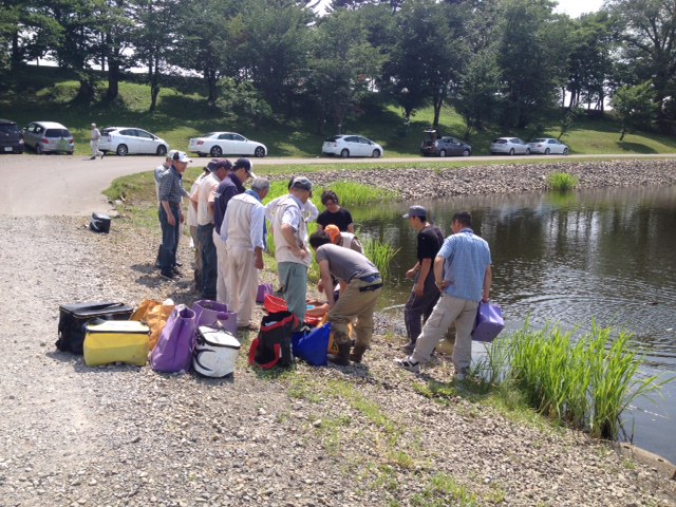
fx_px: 683
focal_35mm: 35
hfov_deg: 52.6
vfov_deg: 40.7
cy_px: 254
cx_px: 338
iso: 50
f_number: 2.4
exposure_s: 1/1314
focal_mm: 4.28
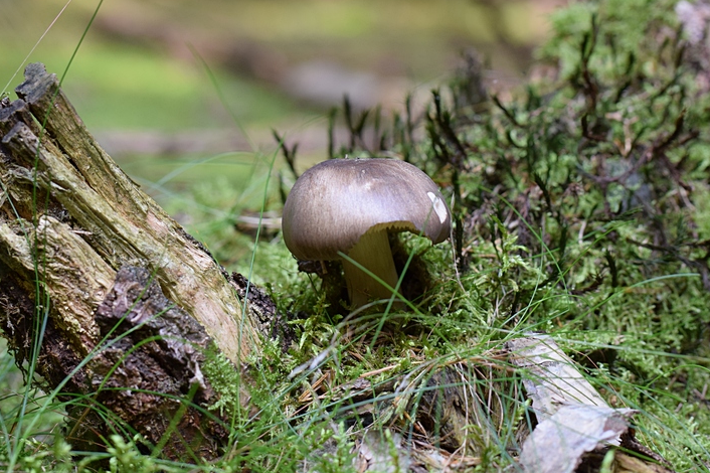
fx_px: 2011
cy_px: 249
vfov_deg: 13.4
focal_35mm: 102
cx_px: 357
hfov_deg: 20.0
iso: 800
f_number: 4.5
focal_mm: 60
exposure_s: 1/160
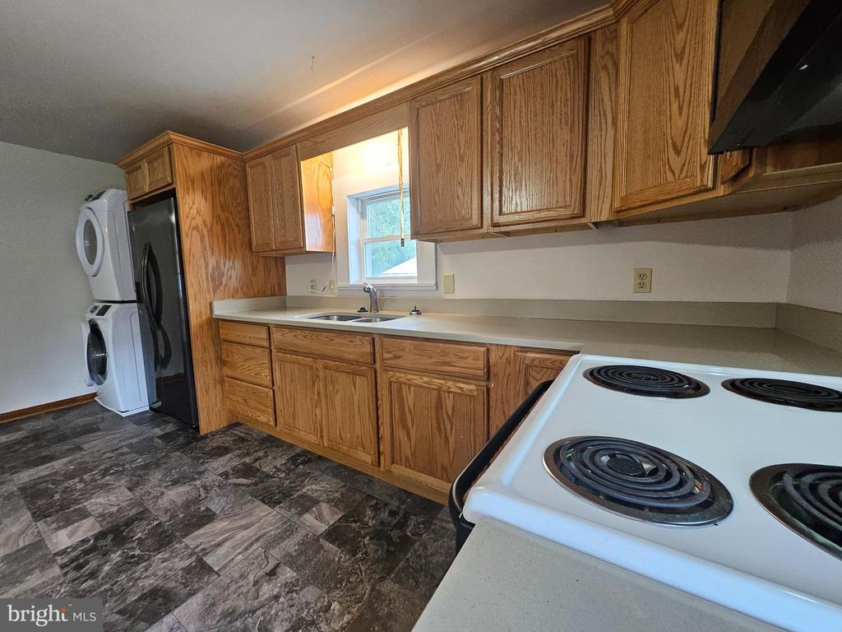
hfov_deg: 106.2
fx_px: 316
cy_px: 316
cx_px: 421
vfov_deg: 89.9
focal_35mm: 13
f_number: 2.2
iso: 320
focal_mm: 1.74
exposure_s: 1/40
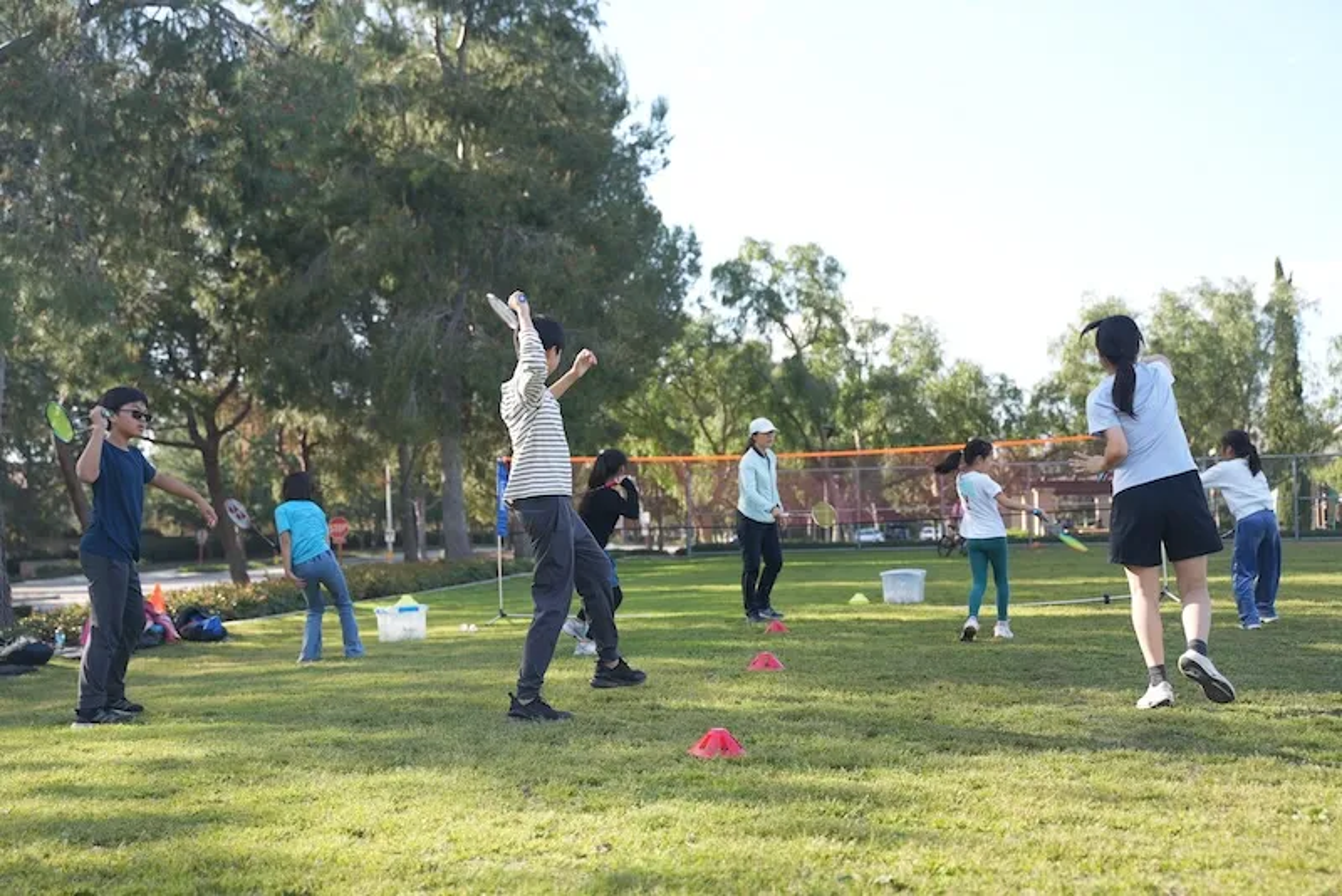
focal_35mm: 41
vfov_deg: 32.7
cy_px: 448
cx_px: 671
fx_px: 1529
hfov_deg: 47.4
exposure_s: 1/400
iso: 125
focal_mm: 41
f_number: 2.8
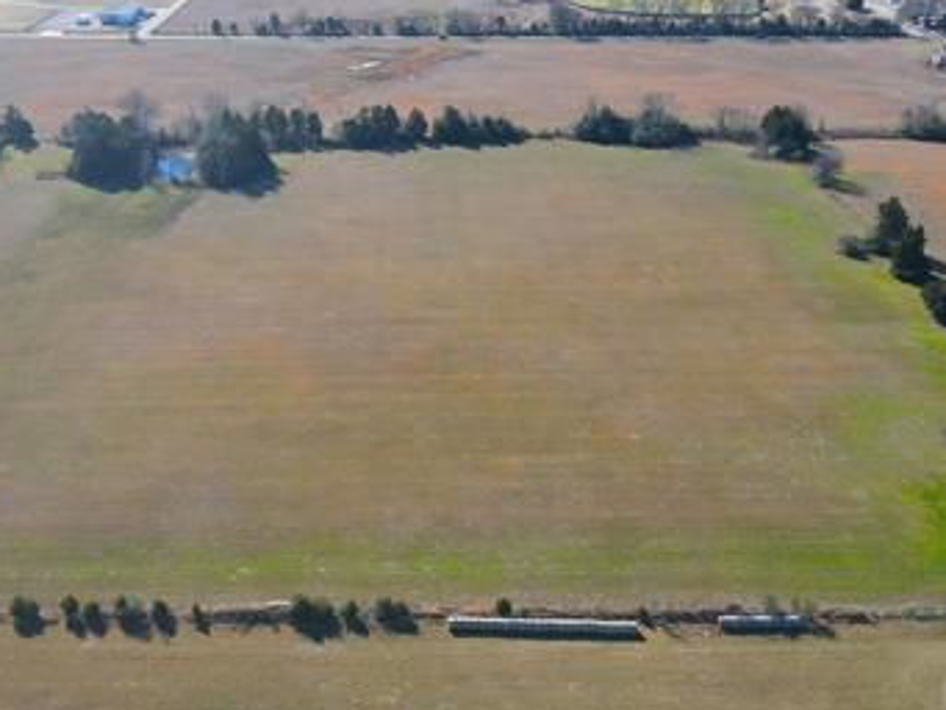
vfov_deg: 32.1
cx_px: 369
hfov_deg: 41.8
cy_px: 416
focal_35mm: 45
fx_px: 1230
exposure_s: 1/320
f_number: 2.8
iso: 100
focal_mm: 4.5
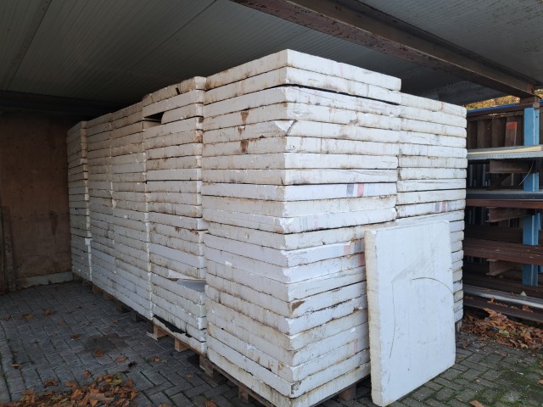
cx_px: 272
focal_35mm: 24
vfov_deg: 56.8
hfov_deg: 71.6
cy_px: 204
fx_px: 376
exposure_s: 1/100
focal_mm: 5.23
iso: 50
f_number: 1.8
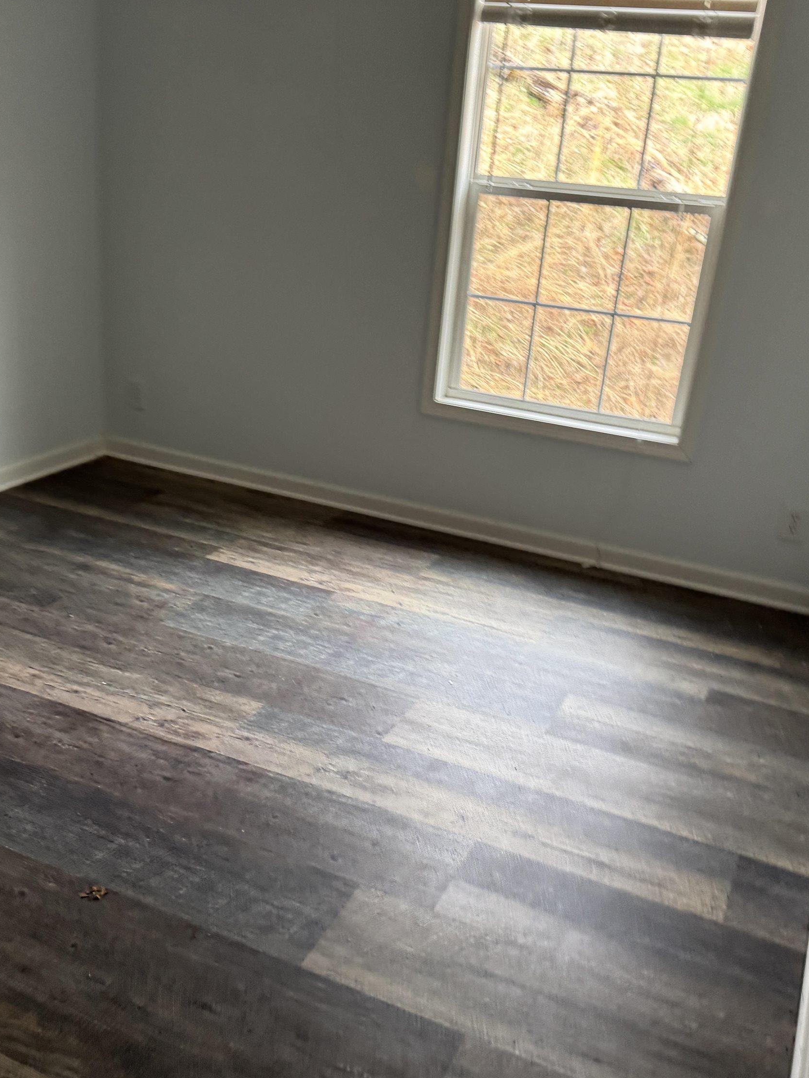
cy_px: 545
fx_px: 1028
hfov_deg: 42.9
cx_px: 388
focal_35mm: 33
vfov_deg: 55.3
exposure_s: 1/60
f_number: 1.78
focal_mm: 6.76
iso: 250
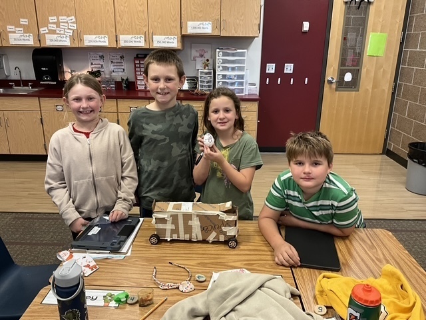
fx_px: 357
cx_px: 213
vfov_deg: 48.2
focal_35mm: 29
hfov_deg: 61.7
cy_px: 160
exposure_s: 1/60
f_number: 1.8
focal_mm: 3
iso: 100
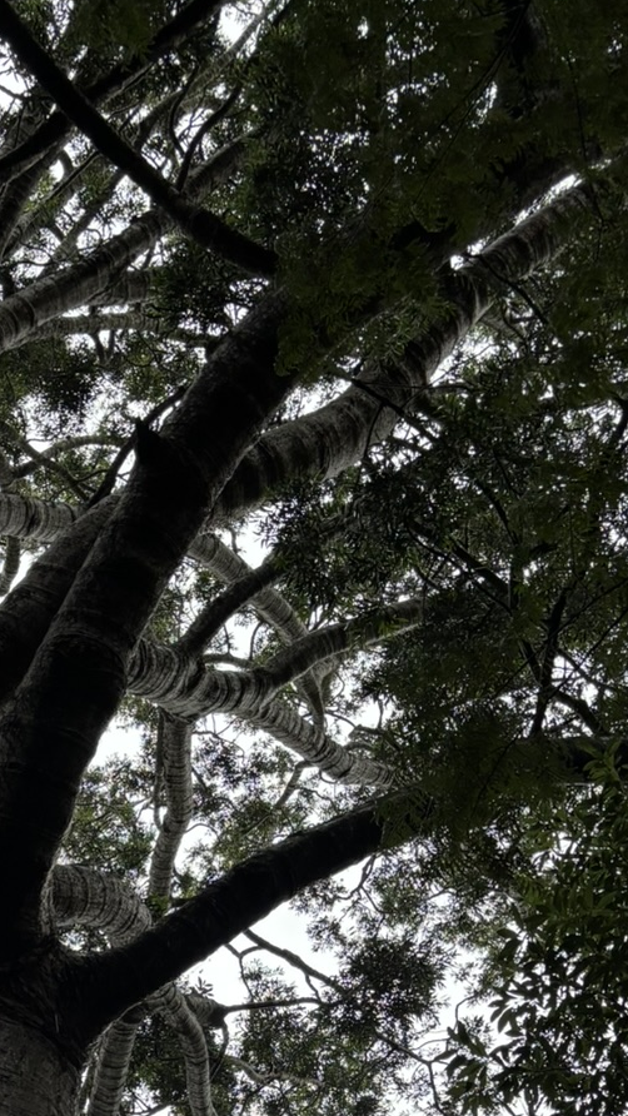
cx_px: -153
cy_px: 1207
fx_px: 1924
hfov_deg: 17.6
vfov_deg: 29.4
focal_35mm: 65
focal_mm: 5.96
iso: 64
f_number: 1.6
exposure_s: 1/121
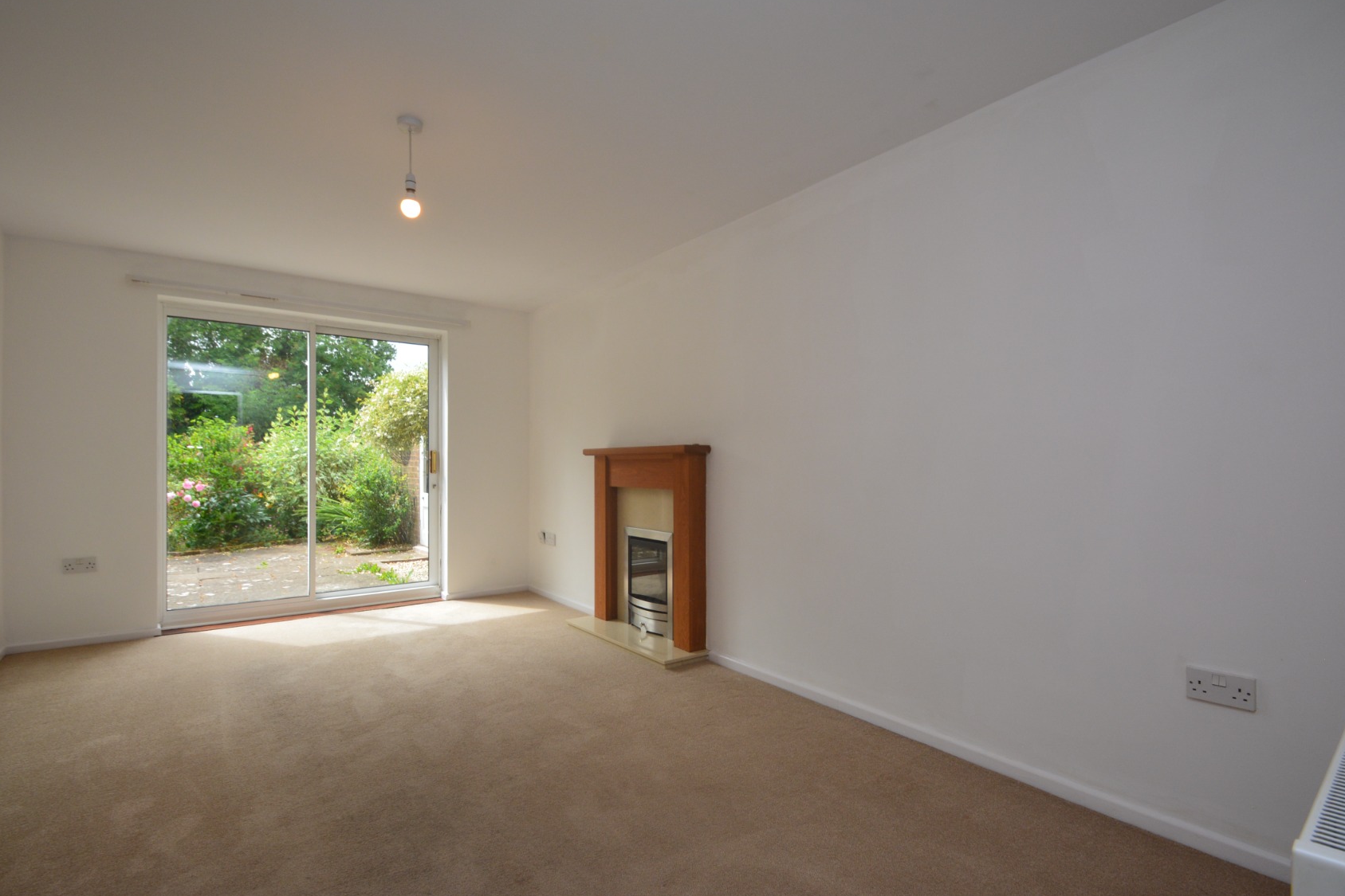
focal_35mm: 16
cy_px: 442
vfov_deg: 73.8
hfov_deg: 96.7
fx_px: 598
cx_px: 691
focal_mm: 10
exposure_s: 1/125
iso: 400
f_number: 9
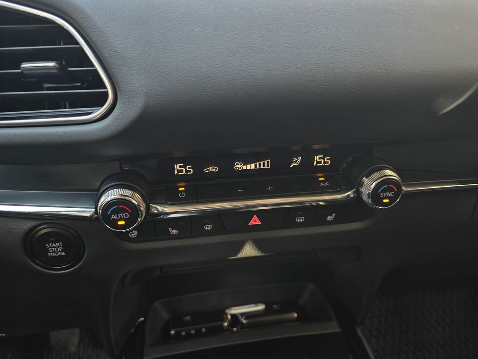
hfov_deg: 71.6
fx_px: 331
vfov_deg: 56.8
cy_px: 183
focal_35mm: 24
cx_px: 242
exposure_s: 1/64.9
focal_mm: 6.3
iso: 64
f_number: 1.7
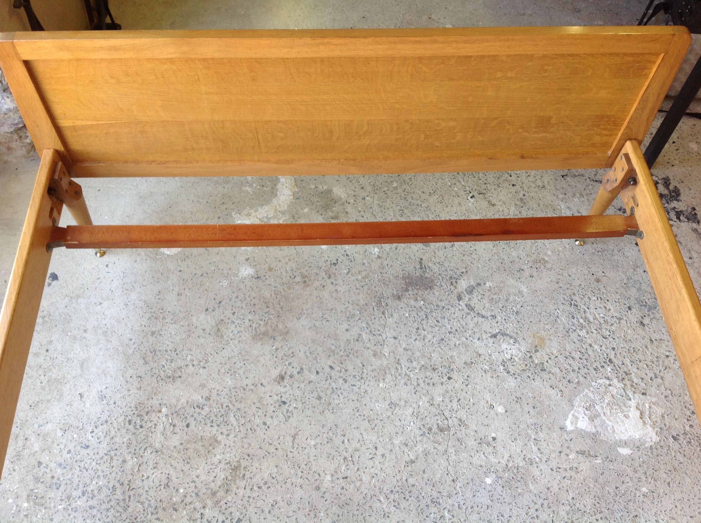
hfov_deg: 52.7
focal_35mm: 35
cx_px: 350
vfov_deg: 40.6
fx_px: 708
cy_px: 262
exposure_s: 1/24
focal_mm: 4.28
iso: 64
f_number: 2.4
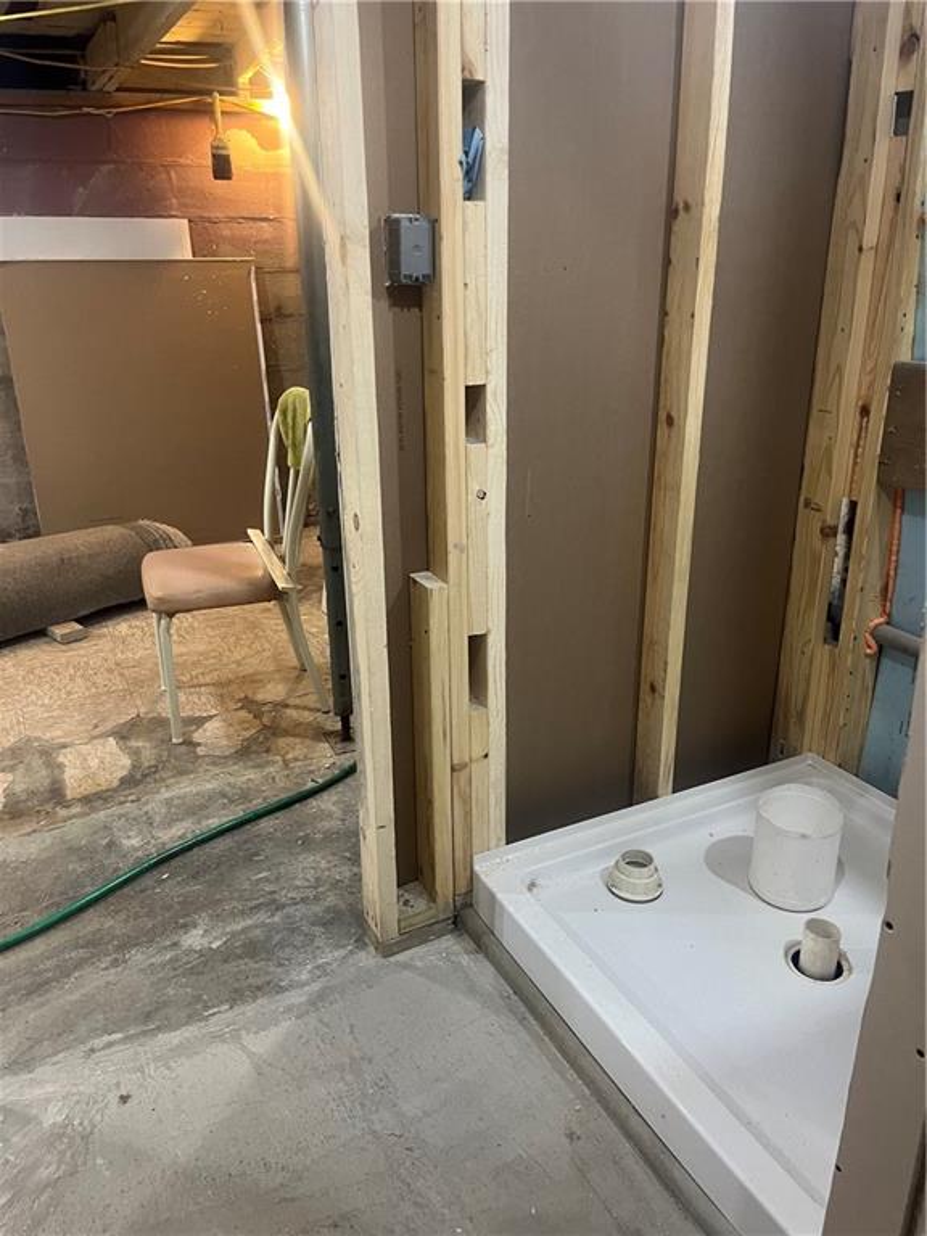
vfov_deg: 67.3
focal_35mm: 26
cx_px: 464
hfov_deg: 53.1
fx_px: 928
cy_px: 618
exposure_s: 1/60
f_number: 1.6
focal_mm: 5.1
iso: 200
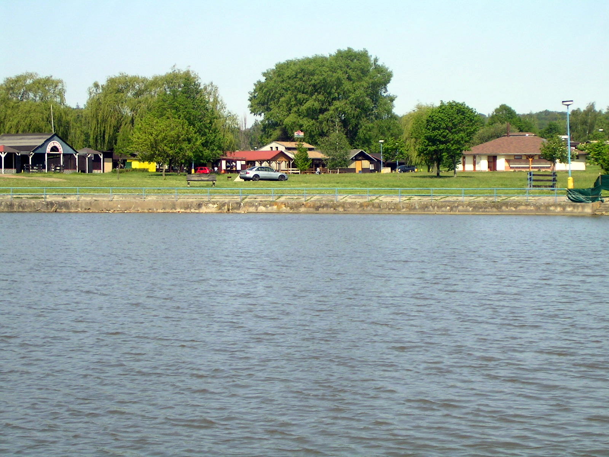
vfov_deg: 13.7
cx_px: 304
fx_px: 1900
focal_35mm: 108
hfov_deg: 18.2
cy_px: 228
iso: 50
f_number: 4.9
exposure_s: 1/358
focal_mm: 16.8
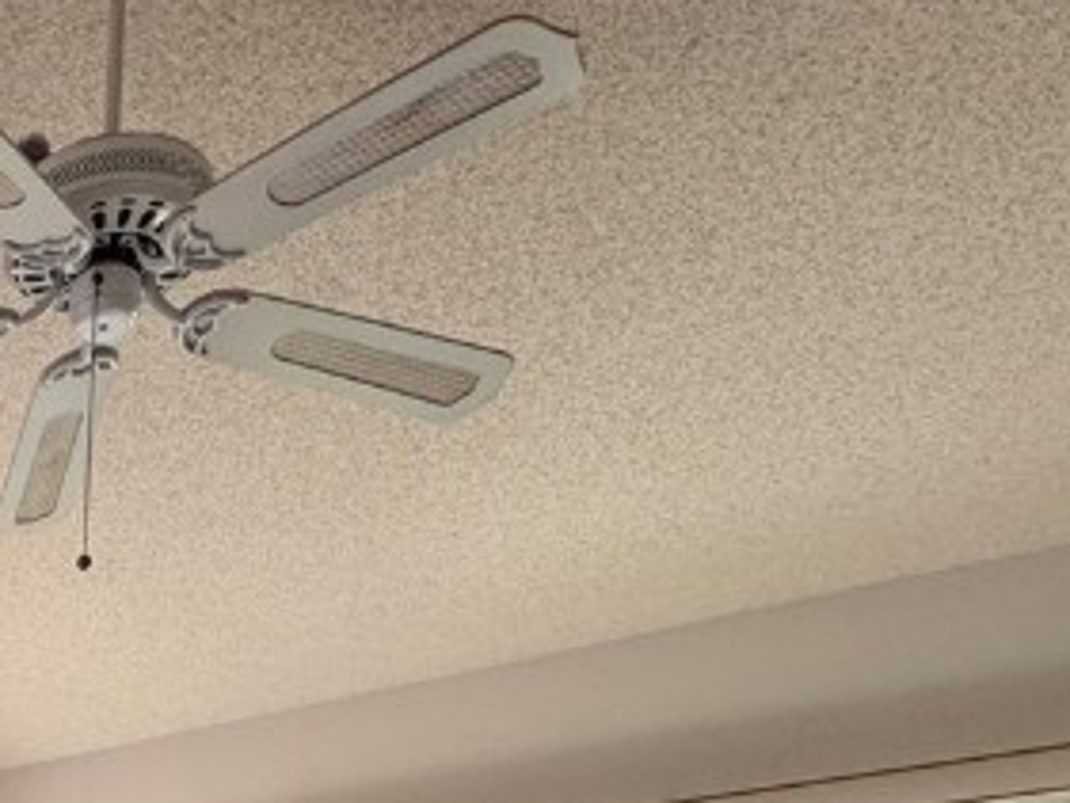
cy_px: 1408
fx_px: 1577
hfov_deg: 30.1
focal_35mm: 51
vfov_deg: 20.8
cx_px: -305
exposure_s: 1/60
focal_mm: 2.22
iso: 200
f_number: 2.2
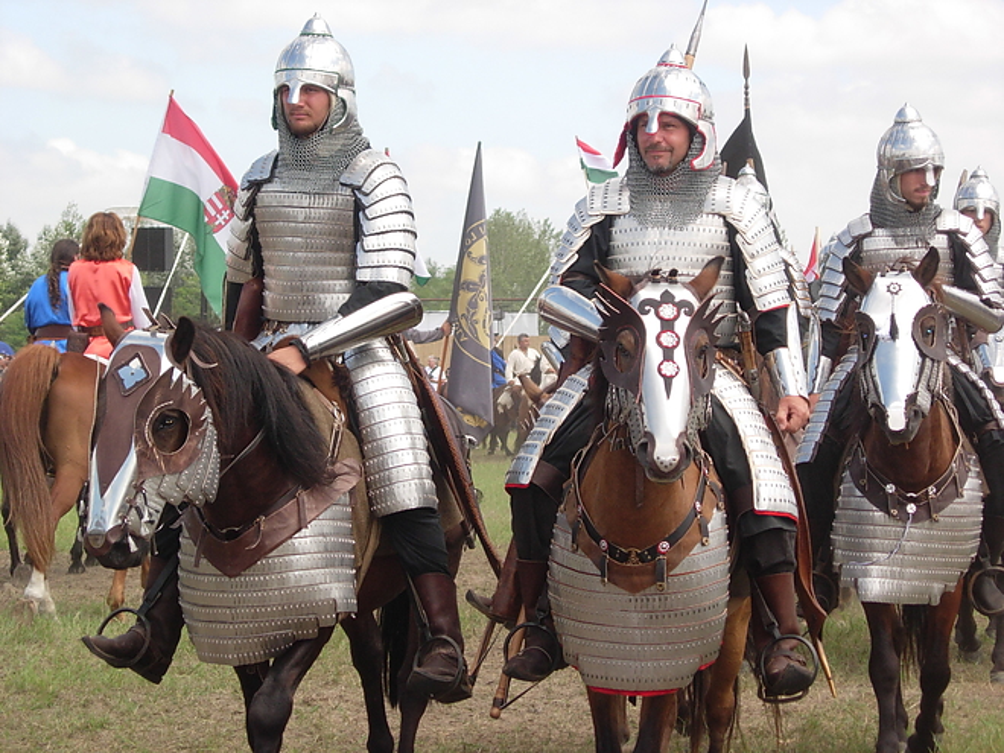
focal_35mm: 113
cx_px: 502
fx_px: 3277
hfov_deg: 17.4
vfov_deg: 13.1
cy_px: 376
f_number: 4.9
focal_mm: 23.4
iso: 79
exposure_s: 1/332
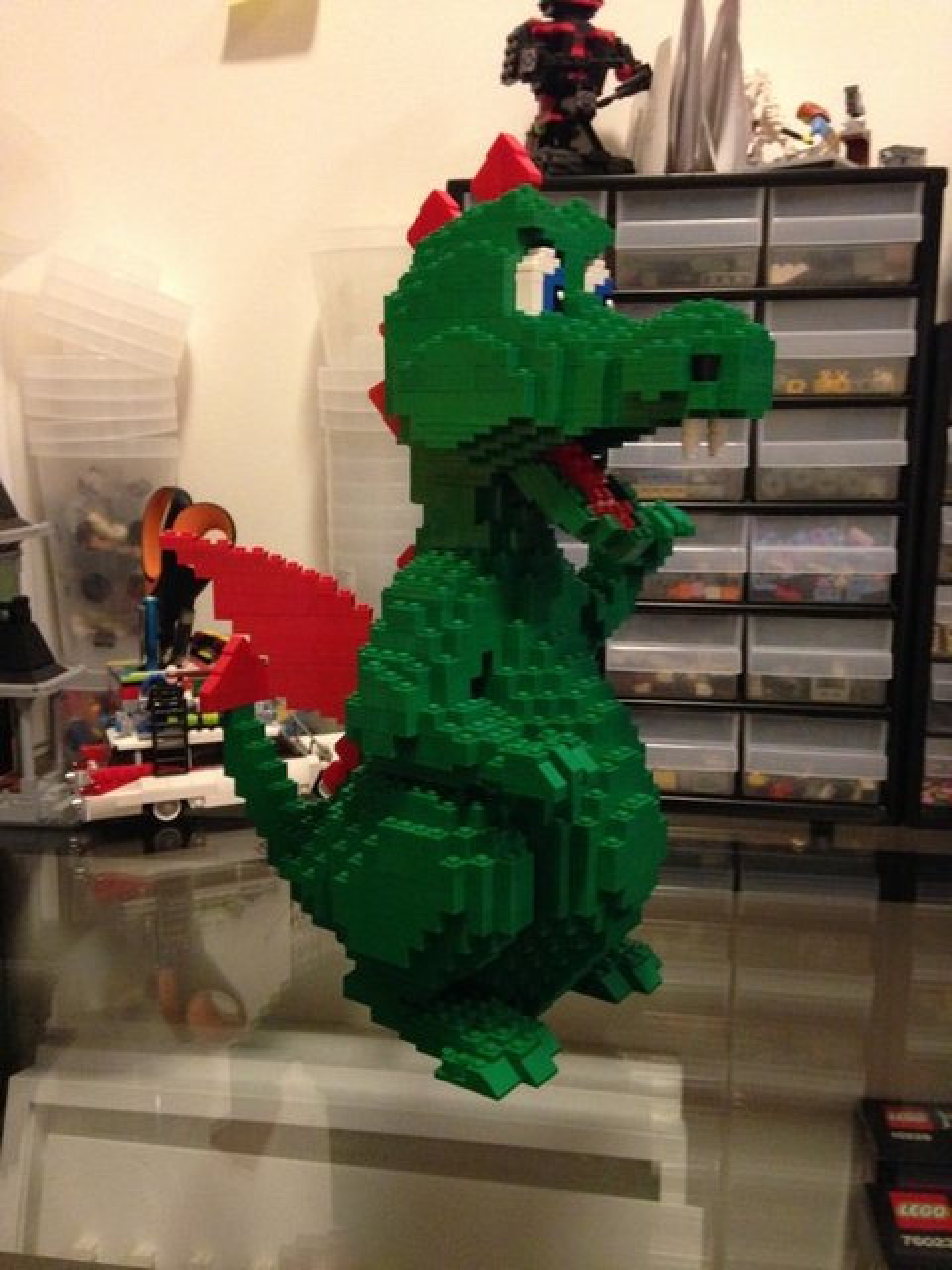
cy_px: 635
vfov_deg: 55.4
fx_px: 1210
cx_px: 476
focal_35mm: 33
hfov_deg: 42.9
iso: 400
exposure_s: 1/15
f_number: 2.4
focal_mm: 4.12
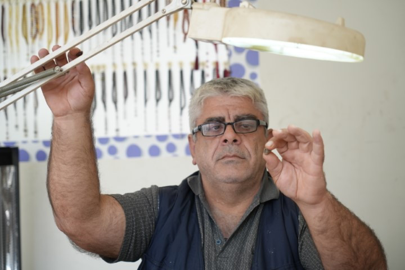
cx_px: 202
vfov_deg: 23.8
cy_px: 135
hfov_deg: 35.1
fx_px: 641
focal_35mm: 57
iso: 320
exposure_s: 1/200
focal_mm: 57
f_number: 4
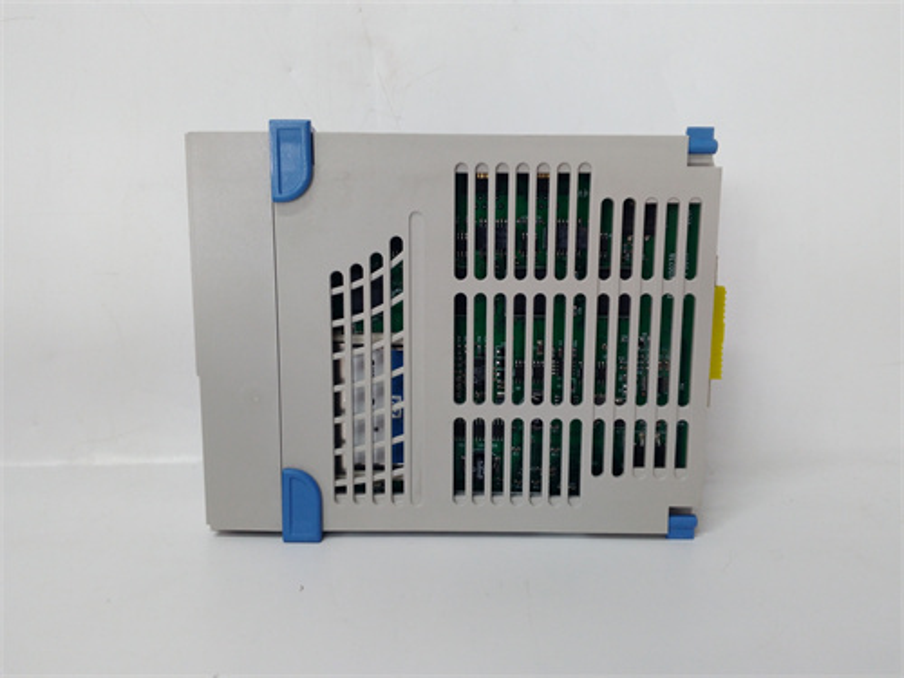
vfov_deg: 51.4
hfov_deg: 65.3
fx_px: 705
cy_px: 339
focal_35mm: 27
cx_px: 452
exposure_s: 1/30
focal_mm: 3.79
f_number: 2
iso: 129
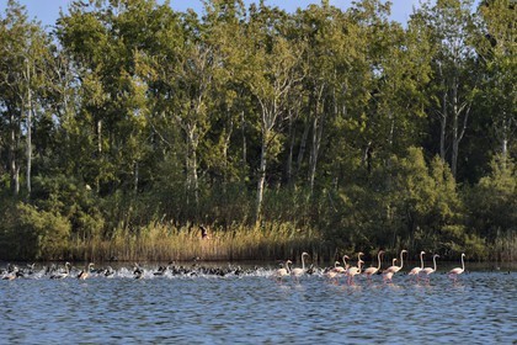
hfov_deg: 7.4
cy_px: 172
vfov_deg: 4.9
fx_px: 4021
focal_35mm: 280
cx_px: 258
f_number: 8
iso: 400
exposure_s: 1/800
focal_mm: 280
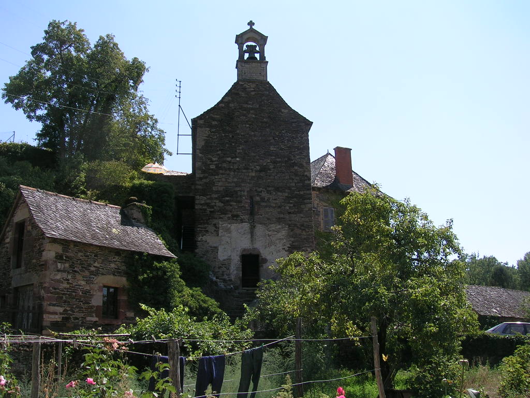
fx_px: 536
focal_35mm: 35
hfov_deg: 52.6
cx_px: 265
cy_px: 199
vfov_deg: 40.7
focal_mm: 5.4
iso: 50
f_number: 4.8
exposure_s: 1/339
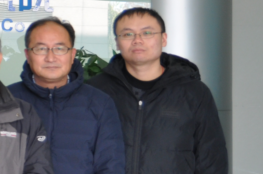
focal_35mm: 115
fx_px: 839
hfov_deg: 15.2
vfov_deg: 11.7
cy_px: -8
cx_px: -226
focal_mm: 20
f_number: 4.5
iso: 400
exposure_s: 1/80
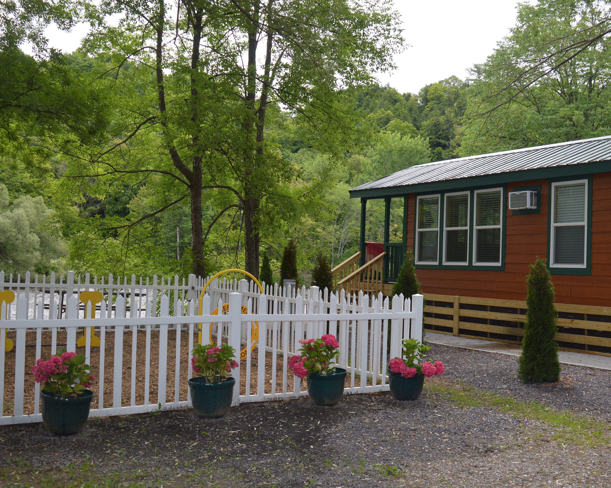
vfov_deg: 38.2
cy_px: 250
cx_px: 359
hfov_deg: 46.6
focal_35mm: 39
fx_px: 705
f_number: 5
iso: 100
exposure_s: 1/200
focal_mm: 20
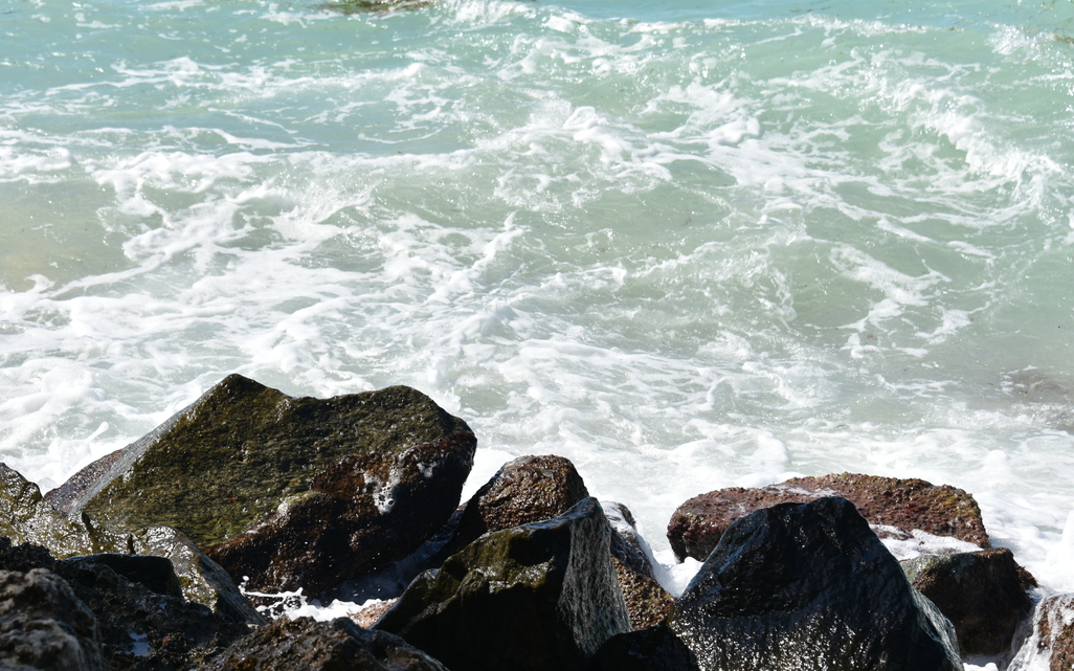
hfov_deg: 17.8
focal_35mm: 117
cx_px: 510
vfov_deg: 11.2
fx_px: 3424
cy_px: 415
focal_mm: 92
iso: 100
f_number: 9
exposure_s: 1/250
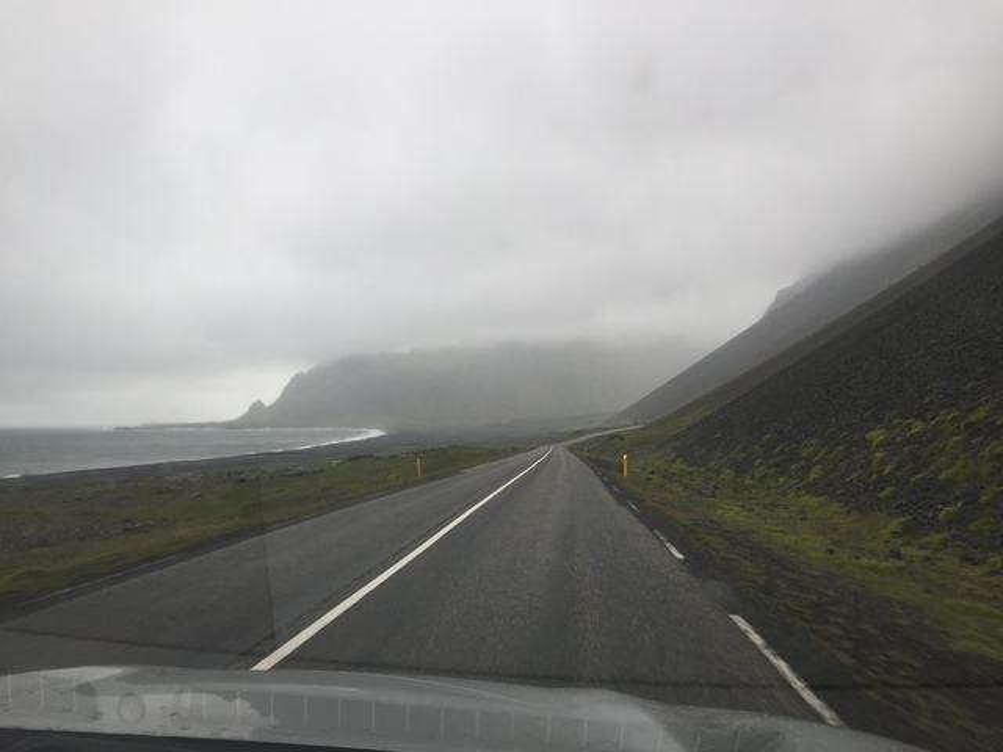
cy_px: 376
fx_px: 840
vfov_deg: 48.2
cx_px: 502
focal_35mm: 29
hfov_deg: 61.7
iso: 32
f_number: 2.2
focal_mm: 4.15
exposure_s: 1/179
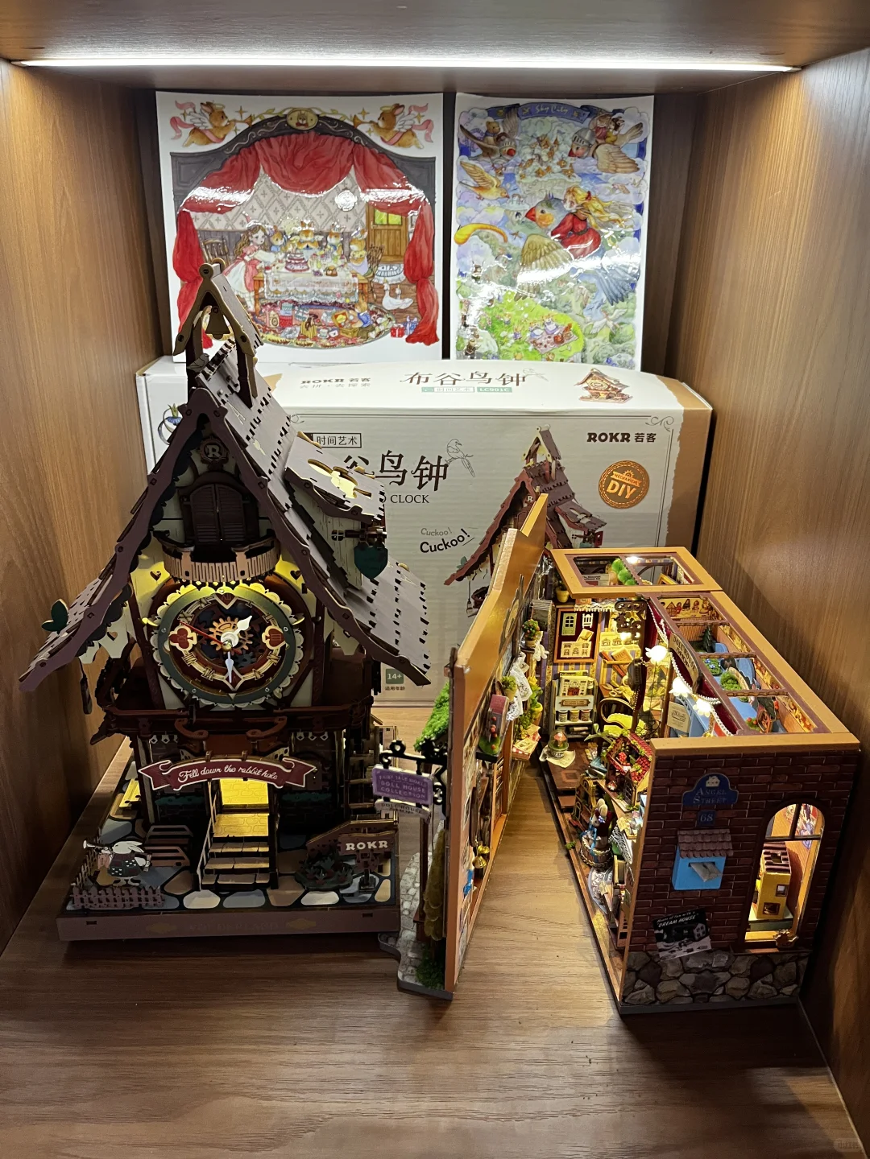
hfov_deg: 53.1
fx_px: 871
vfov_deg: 67.3
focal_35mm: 26
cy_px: 580
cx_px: 435
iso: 250
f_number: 1.6
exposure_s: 1/60
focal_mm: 5.1
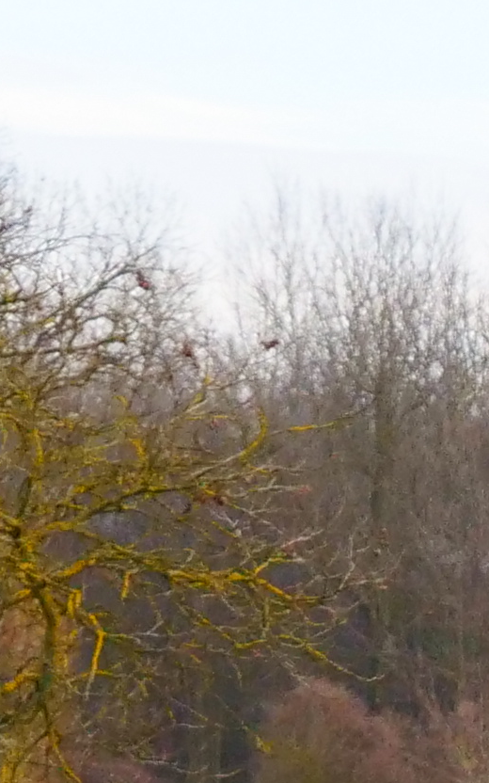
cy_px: 1526
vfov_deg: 4.6
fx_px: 9574
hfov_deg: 2.9
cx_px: 1386
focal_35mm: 449
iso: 800
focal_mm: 34
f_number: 5.6
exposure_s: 1/160
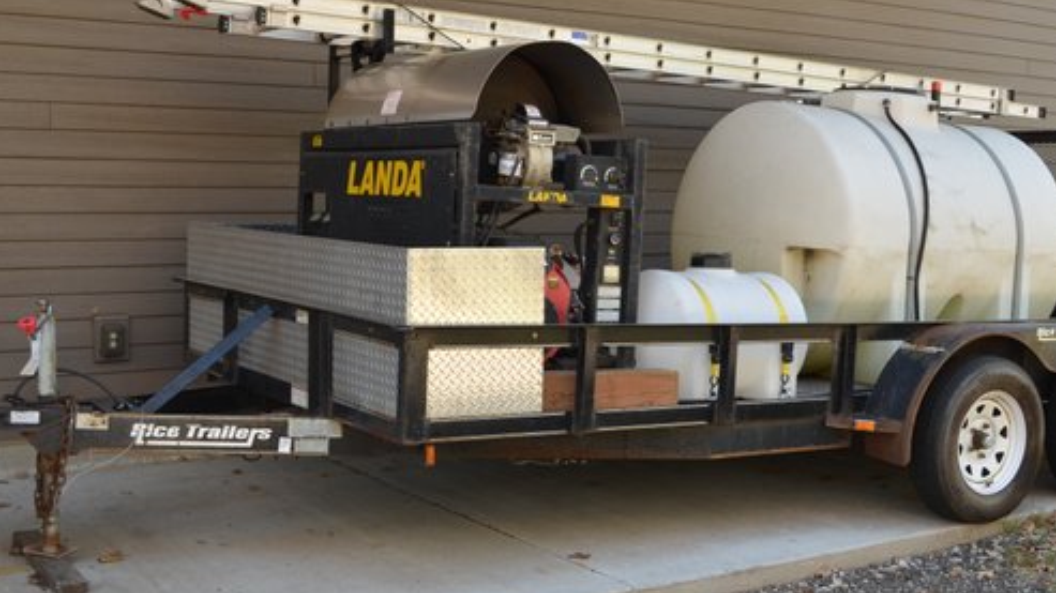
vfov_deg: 23.9
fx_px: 1400
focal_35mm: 50
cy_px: 299
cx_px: 653
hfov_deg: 41.1
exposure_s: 1/125
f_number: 5.6
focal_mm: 22
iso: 220
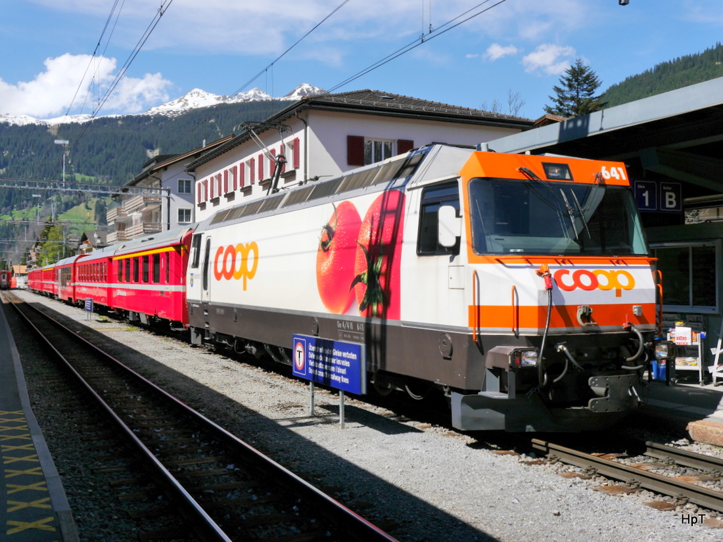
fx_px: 835
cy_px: 271
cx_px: 362
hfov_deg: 46.8
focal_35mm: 40
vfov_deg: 36.0
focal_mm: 20
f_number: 9
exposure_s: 1/500
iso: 160
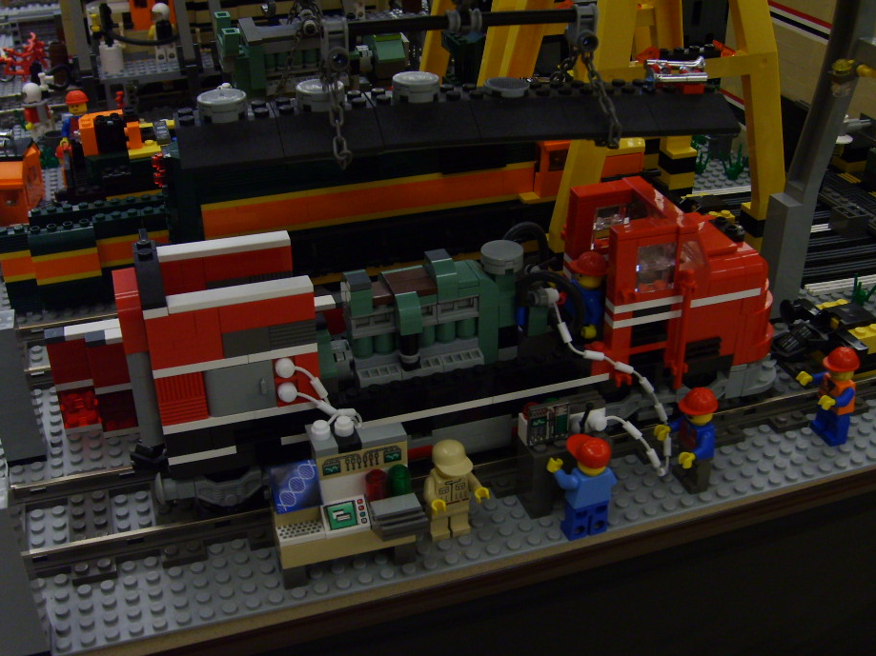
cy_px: 354
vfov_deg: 36.8
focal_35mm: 39
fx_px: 987
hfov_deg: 47.9
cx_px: 429
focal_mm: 5.8
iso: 100
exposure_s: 1/30
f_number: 2.8
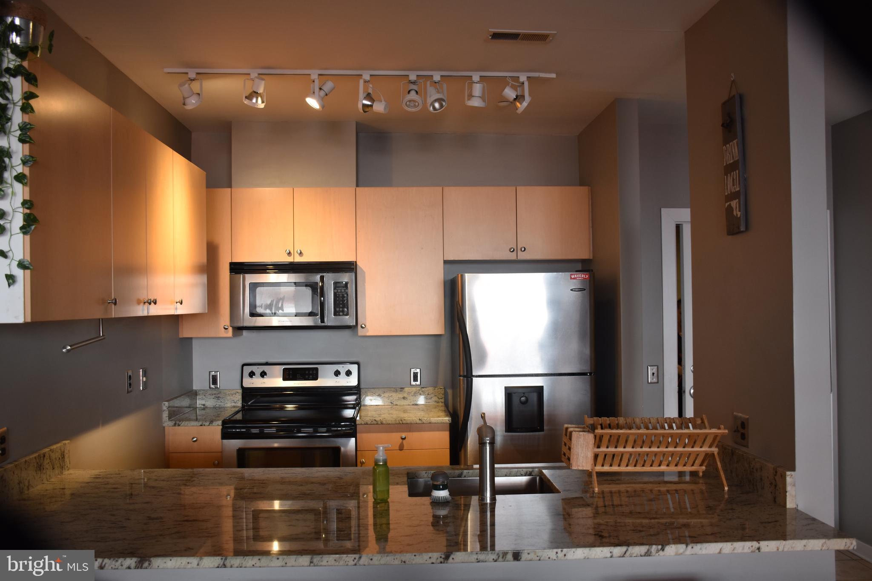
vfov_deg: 43.6
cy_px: 290
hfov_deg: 61.9
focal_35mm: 30
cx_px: 436
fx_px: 727
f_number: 4
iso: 400
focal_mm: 20
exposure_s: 1/60
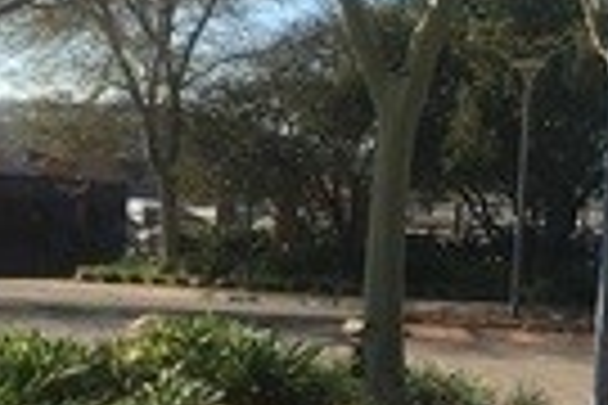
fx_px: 1891
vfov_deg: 12.2
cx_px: 640
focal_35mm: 112
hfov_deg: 17.7
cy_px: 182
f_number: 2.2
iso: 25
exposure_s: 1/1026
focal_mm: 4.15
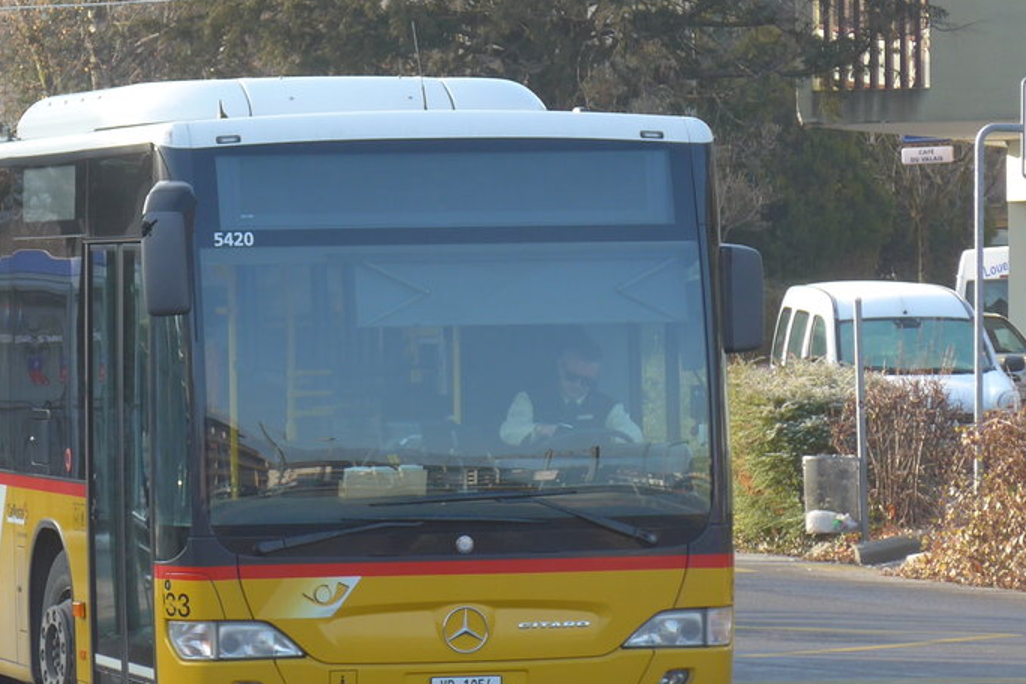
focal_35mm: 241
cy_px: 236
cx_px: 219
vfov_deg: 5.7
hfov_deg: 8.5
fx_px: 6868
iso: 100
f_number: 5.3
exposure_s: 1/100
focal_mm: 25.7
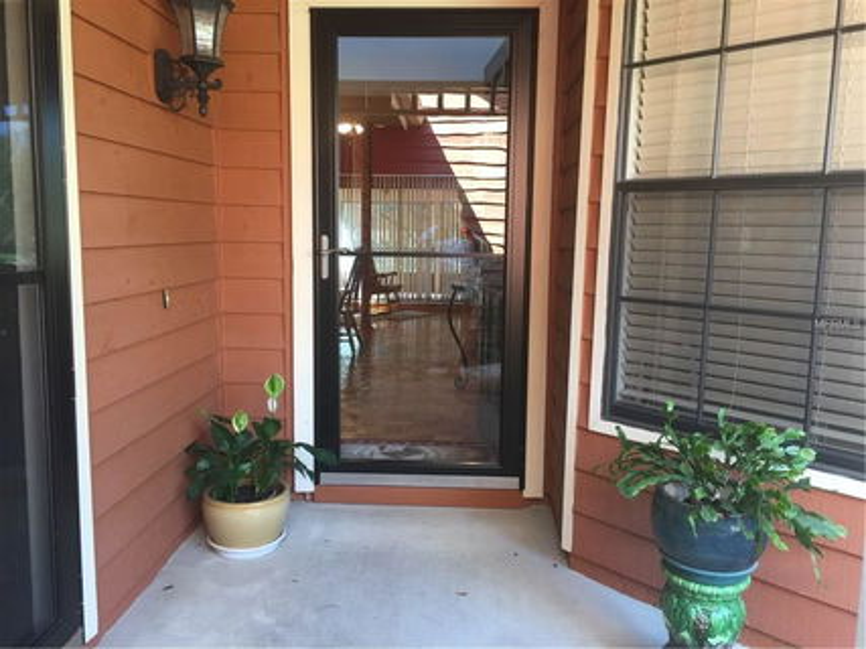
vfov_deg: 48.2
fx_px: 725
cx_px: 433
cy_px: 324
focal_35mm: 29
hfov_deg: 61.7
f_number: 2.2
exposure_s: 1/30
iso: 50
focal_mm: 4.15
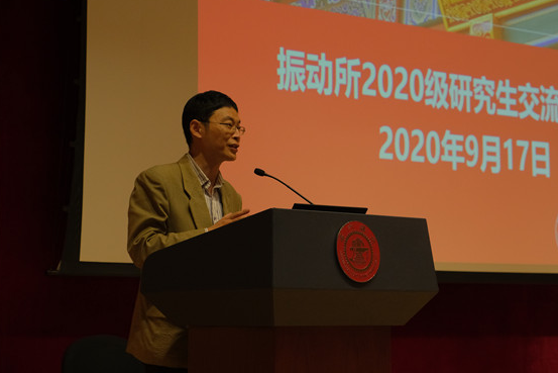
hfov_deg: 22.6
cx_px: 281
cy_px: 179
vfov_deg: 15.2
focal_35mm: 90
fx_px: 1395
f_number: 5
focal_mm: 55
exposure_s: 1/160
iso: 2000
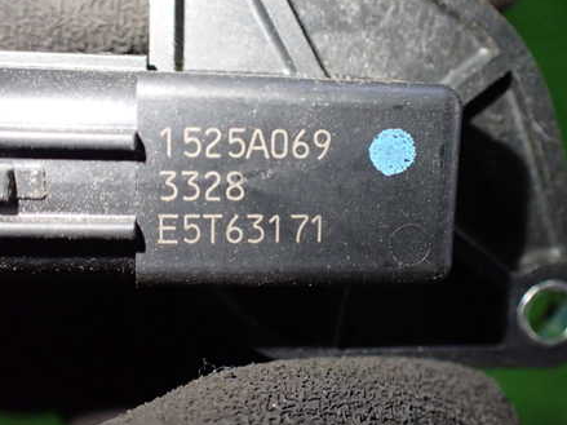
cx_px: 294
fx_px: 671
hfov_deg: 45.8
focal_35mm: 41
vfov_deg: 35.1
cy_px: 182
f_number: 2.3
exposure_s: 1/125
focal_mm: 5.4
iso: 640
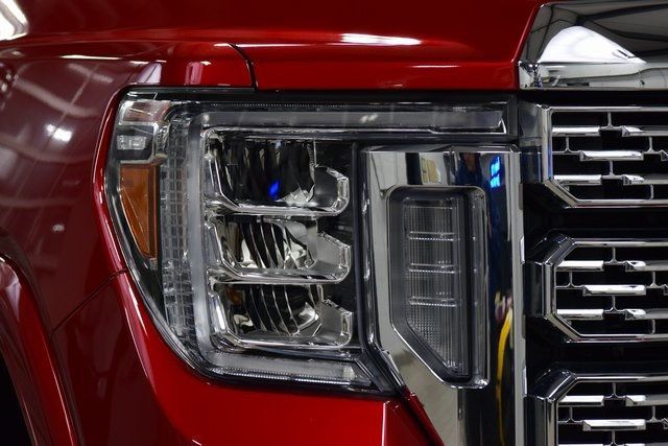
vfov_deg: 13.0
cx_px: 334
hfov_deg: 19.5
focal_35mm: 105
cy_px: 223
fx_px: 1949
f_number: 5
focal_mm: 70
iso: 1600
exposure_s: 1/125
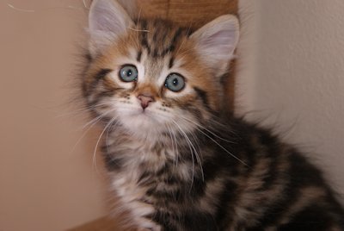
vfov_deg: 16.6
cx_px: 172
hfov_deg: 24.6
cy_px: 116
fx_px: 789
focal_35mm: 82
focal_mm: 55
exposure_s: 1/80
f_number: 5.6
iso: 400
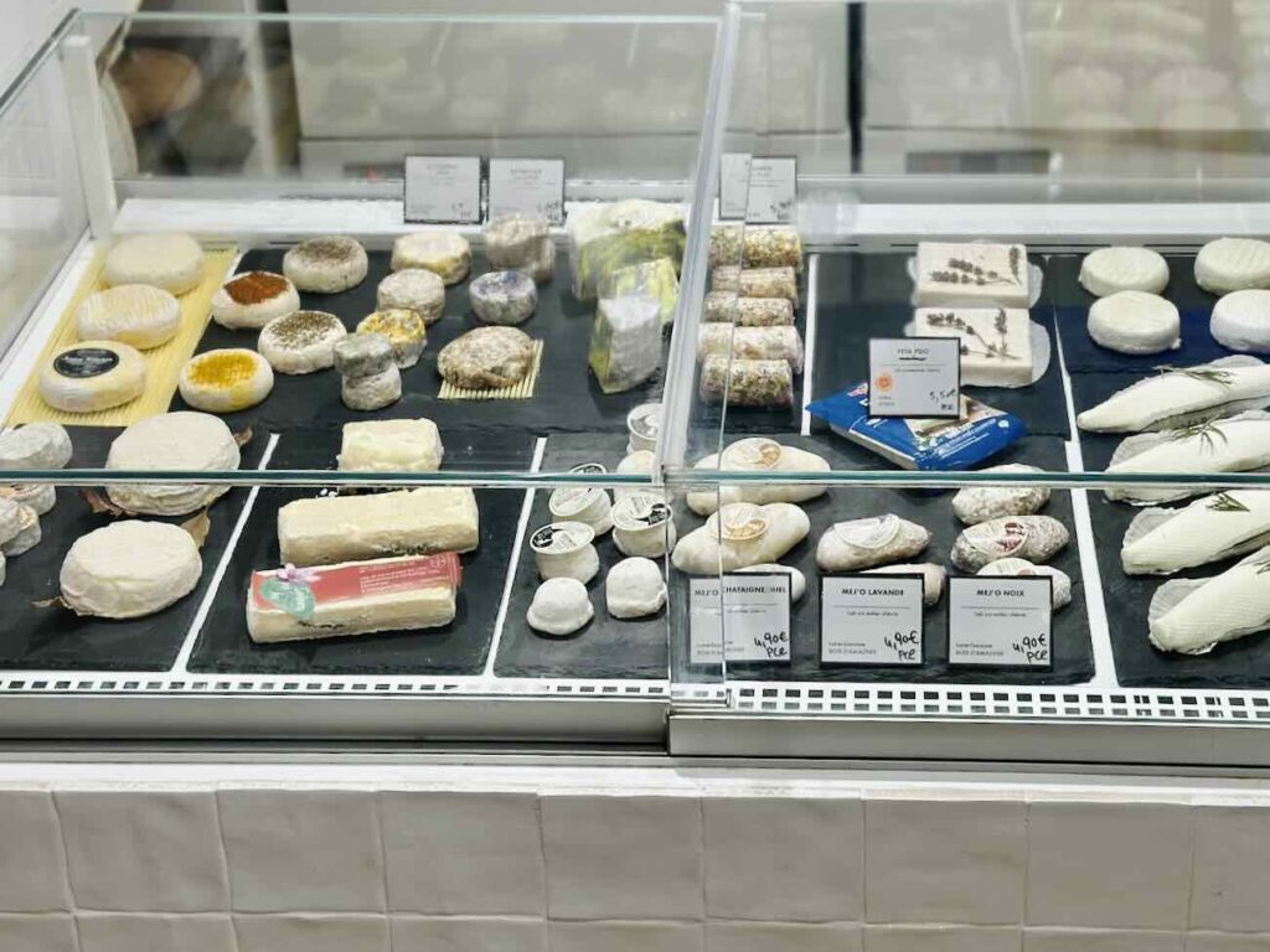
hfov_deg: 39.7
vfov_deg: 30.3
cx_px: 635
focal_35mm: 48
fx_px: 1761
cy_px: 476
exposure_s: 1/100
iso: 80
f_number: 1.78
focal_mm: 6.86
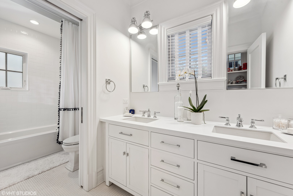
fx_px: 114
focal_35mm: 14
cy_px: 98
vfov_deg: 81.2
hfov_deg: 104.3
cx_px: 146
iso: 200
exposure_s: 1/15
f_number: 9.5
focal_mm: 14
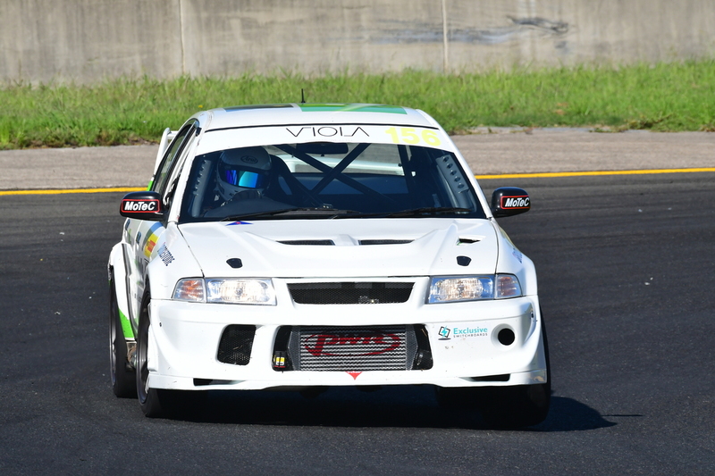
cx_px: 358
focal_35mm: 630
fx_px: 12509
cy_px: 238
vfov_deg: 2.2
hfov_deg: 3.3
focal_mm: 420
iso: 500
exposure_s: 1/640
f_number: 13
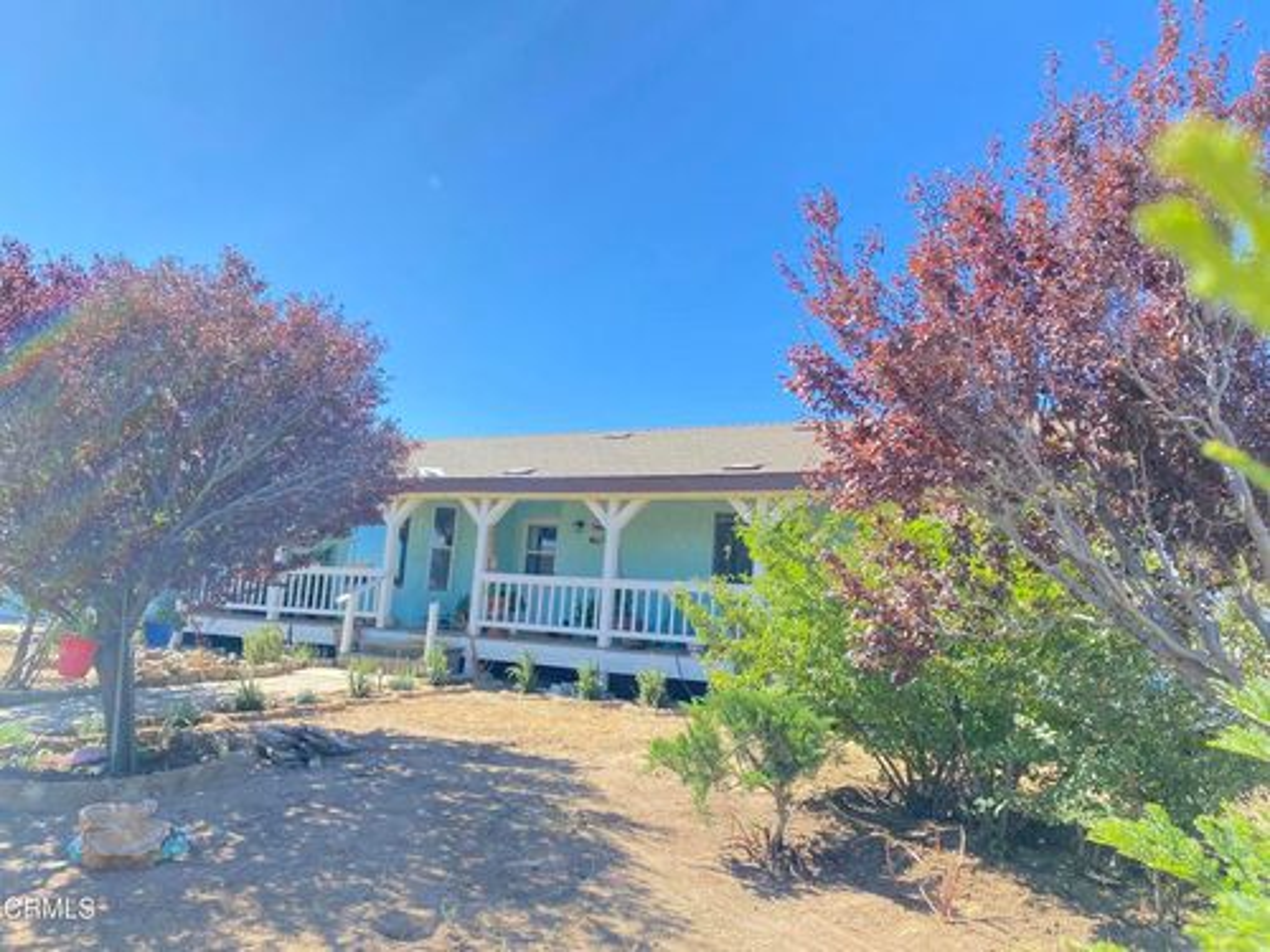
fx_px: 954
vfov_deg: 53.1
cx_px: 635
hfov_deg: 67.3
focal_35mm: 26
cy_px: 476
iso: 32
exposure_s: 1/738
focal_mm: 4.25
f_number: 1.8
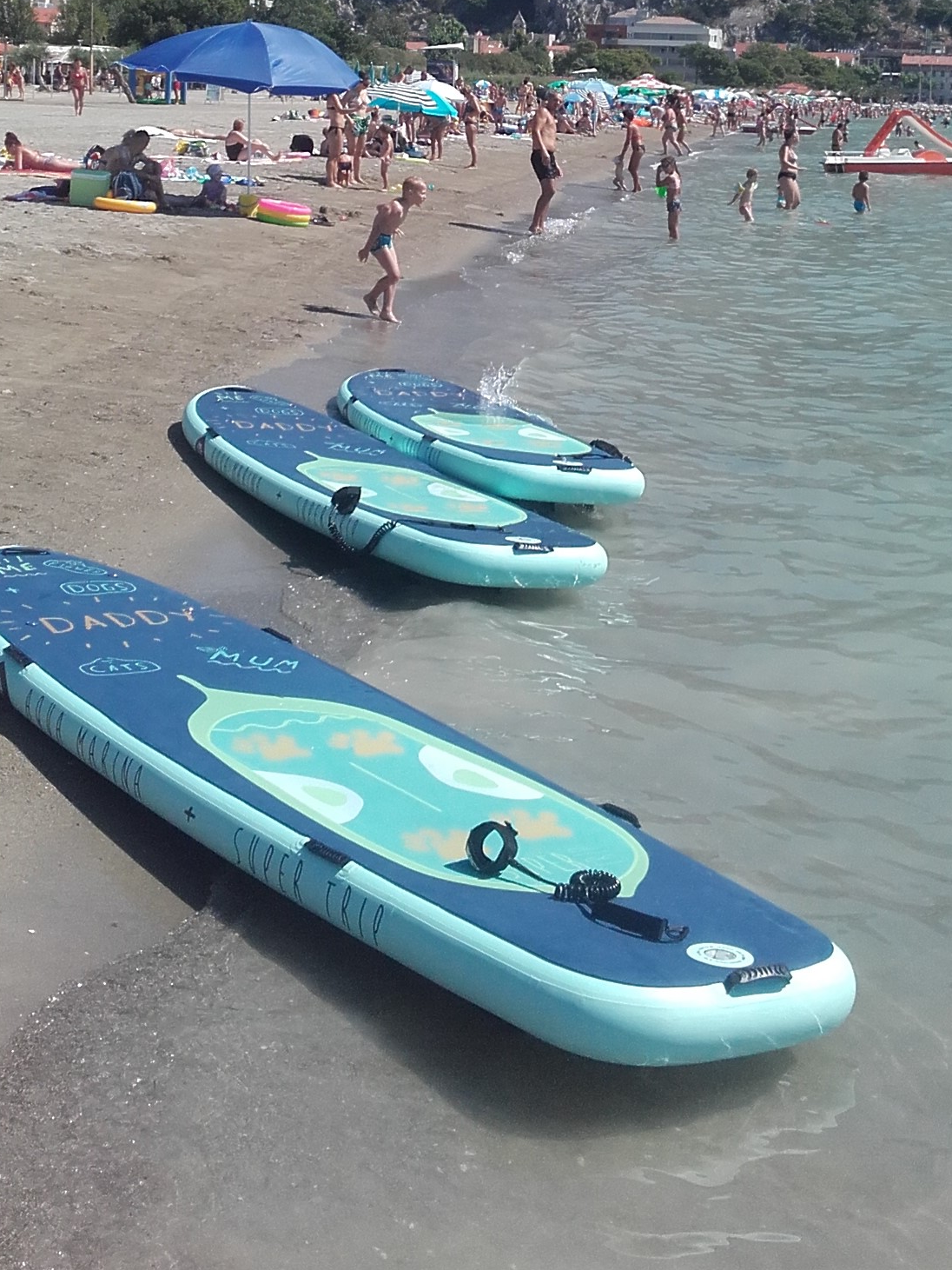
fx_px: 2016
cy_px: 229
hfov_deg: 26.5
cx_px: 540
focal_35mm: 55
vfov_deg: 33.8
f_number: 2.2
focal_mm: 3.3
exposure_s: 1/1489
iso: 50
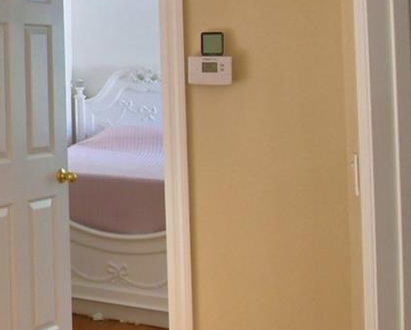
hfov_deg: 25.2
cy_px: 43
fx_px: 670
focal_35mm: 55
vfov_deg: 26.8
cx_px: -218
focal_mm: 10
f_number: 4.5
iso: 400
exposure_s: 1/100
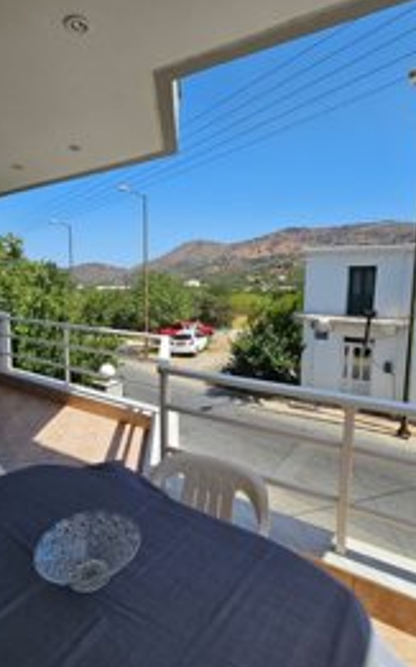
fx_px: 345
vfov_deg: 88.0
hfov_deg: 62.2
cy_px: 332
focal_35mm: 19
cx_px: 202
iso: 50
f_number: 2.2
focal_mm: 2.2
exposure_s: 1/2163
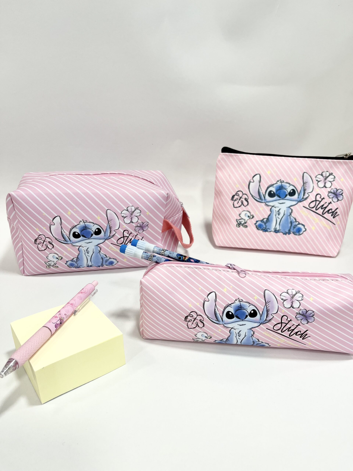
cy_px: 236
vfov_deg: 67.3
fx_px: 354
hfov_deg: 53.1
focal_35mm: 26
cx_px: 176
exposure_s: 1/100
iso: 40
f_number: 1.6
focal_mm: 5.1
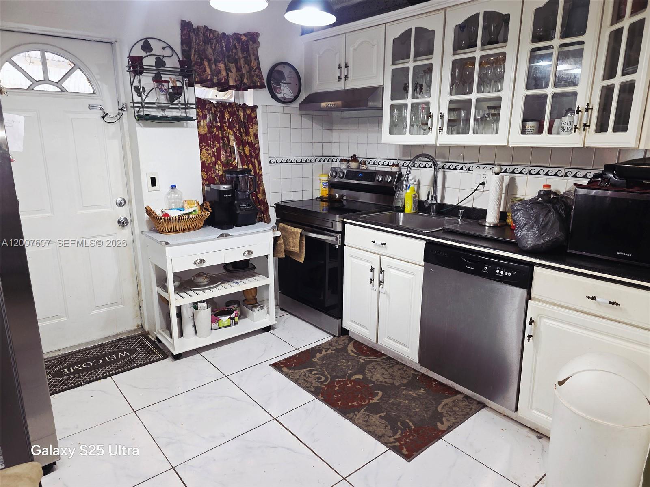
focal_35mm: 23
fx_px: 432
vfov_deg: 58.9
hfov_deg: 73.9
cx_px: 325
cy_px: 244
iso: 125
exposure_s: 1/40
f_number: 1.7
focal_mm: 6.3
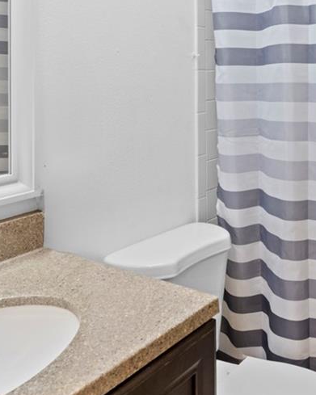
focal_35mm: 43
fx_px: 503
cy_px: 67
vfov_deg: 40.7
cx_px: 263
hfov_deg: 33.6
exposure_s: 1/5
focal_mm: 14
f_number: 8
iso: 800
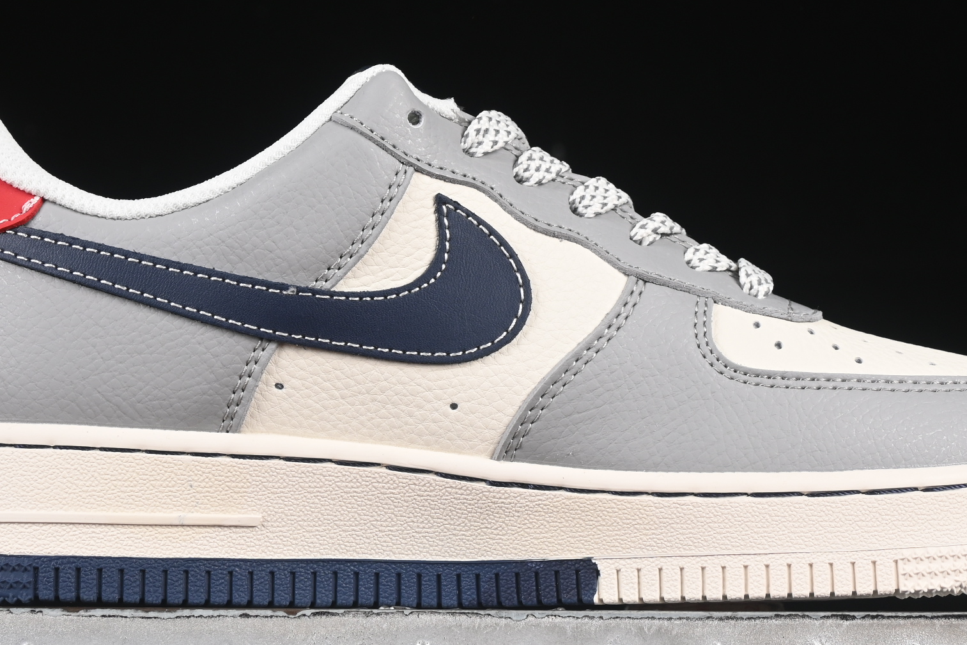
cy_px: 241
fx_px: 3707
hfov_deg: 14.9
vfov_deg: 9.9
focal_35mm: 138
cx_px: 501
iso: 160
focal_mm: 50
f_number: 7.1
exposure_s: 1/80
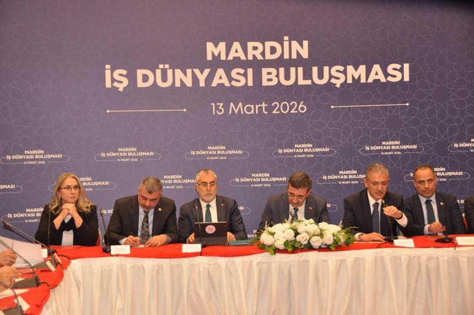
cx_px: 237
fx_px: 1025
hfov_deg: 26.0
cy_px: 158
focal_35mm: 78
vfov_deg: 17.4
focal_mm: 52
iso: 800
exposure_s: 1/30
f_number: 4.8
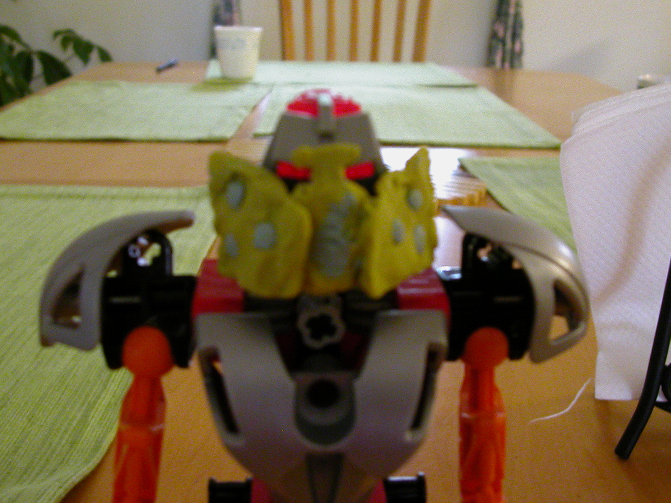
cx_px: 336
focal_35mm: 43
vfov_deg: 33.6
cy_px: 252
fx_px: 834
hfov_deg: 43.9
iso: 385
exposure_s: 1/5.8
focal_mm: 6.6
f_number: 2.9
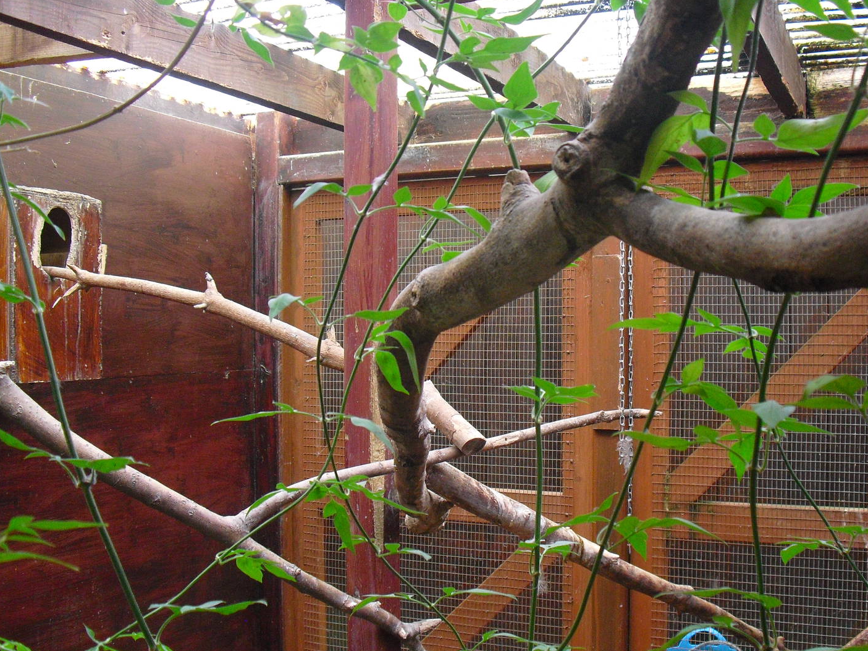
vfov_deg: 35.1
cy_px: 314
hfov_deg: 45.7
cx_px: 488
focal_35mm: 41
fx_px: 1028
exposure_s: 1/60
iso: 400
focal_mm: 6.3
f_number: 3.1
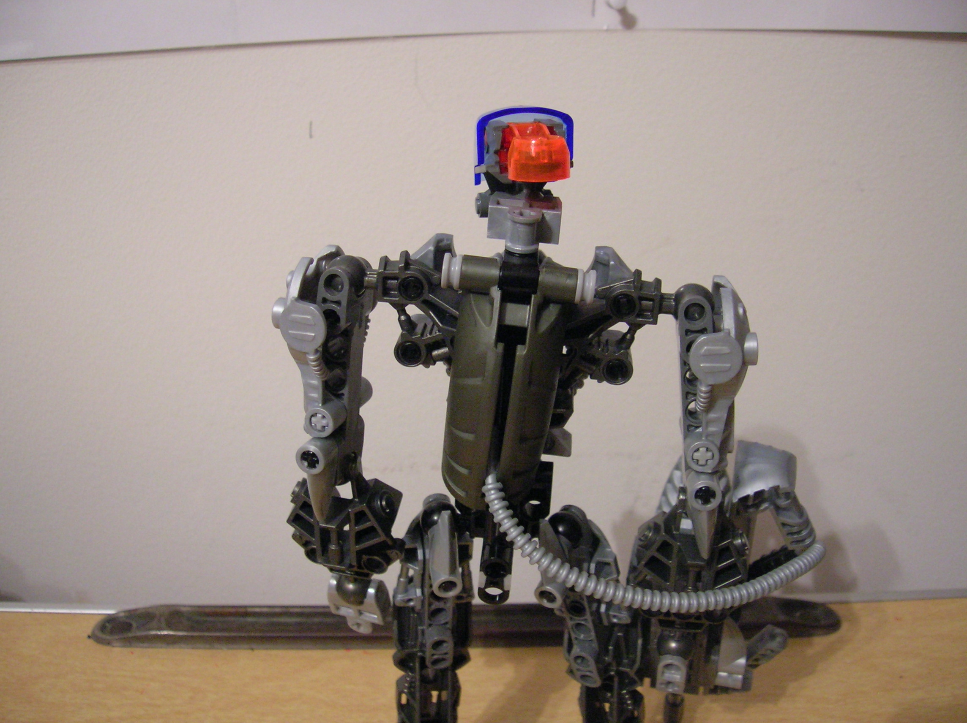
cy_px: 362
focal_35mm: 34
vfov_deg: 41.7
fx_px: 949
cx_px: 484
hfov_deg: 54.0
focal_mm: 5.7
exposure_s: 1/3.2
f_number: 2.9
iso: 200
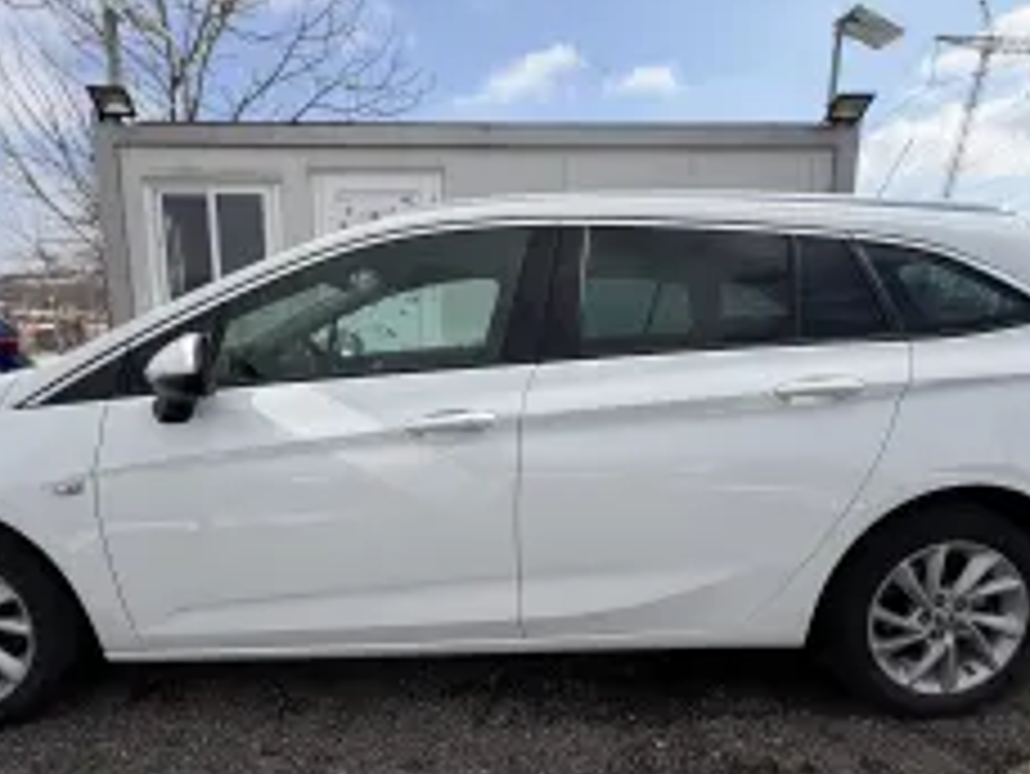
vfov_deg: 60.7
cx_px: 490
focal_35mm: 22
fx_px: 655
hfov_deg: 76.3
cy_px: 459
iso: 20
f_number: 2.2
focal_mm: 2.22
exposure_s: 1/1068
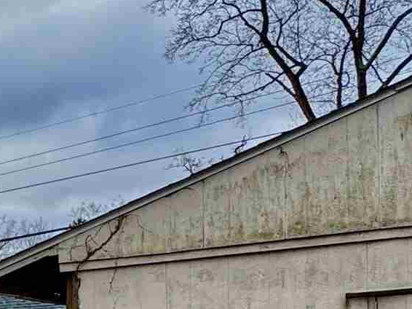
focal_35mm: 76
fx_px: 904
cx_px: -301
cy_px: 409
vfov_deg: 18.0
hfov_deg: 19.9
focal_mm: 2.22
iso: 40
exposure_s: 1/664
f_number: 2.2
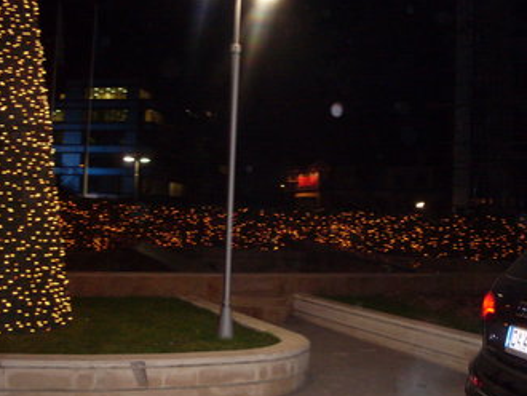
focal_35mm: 46
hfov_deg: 41.2
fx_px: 701
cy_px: 224
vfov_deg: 31.5
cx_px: 260
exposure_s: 1/45
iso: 240
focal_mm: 6.3
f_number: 2.8
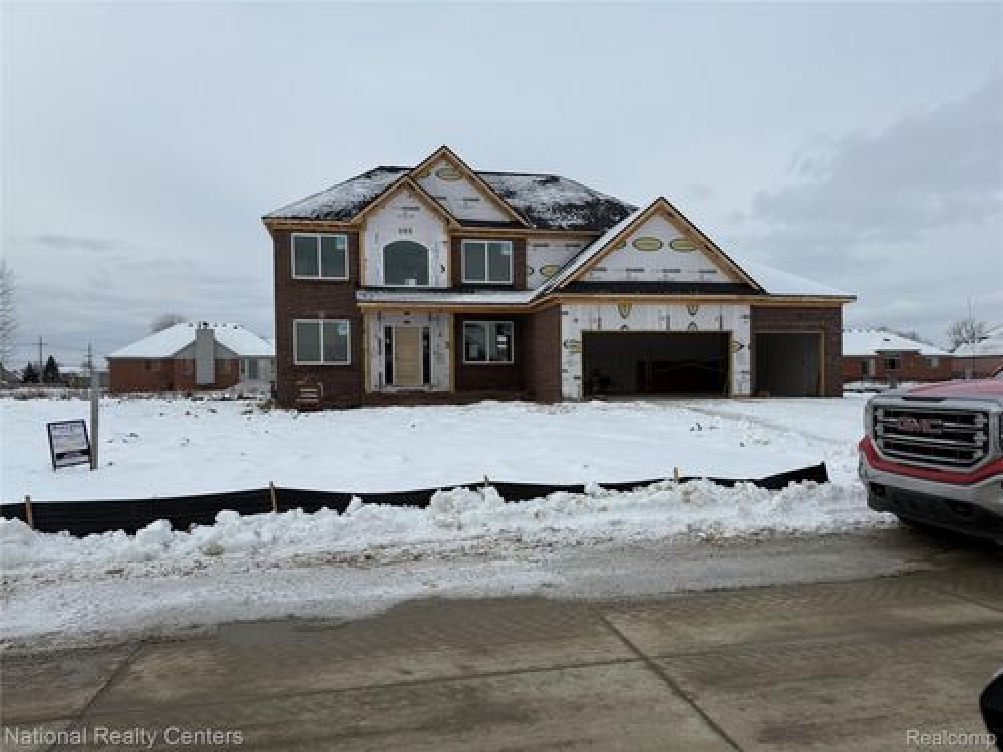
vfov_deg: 56.8
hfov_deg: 71.6
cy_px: 376
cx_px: 502
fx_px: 695
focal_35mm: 24
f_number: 1.78
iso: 80
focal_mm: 6.76
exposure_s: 1/7353
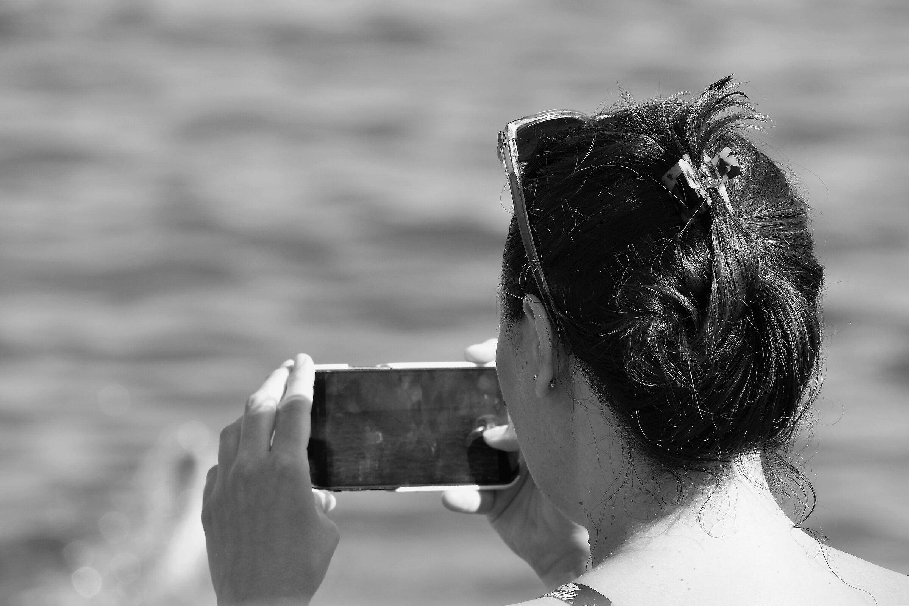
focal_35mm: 375
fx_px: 9468
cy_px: 303
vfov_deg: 3.7
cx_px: 454
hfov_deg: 5.5
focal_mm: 250
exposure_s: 1/400
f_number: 9
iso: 320
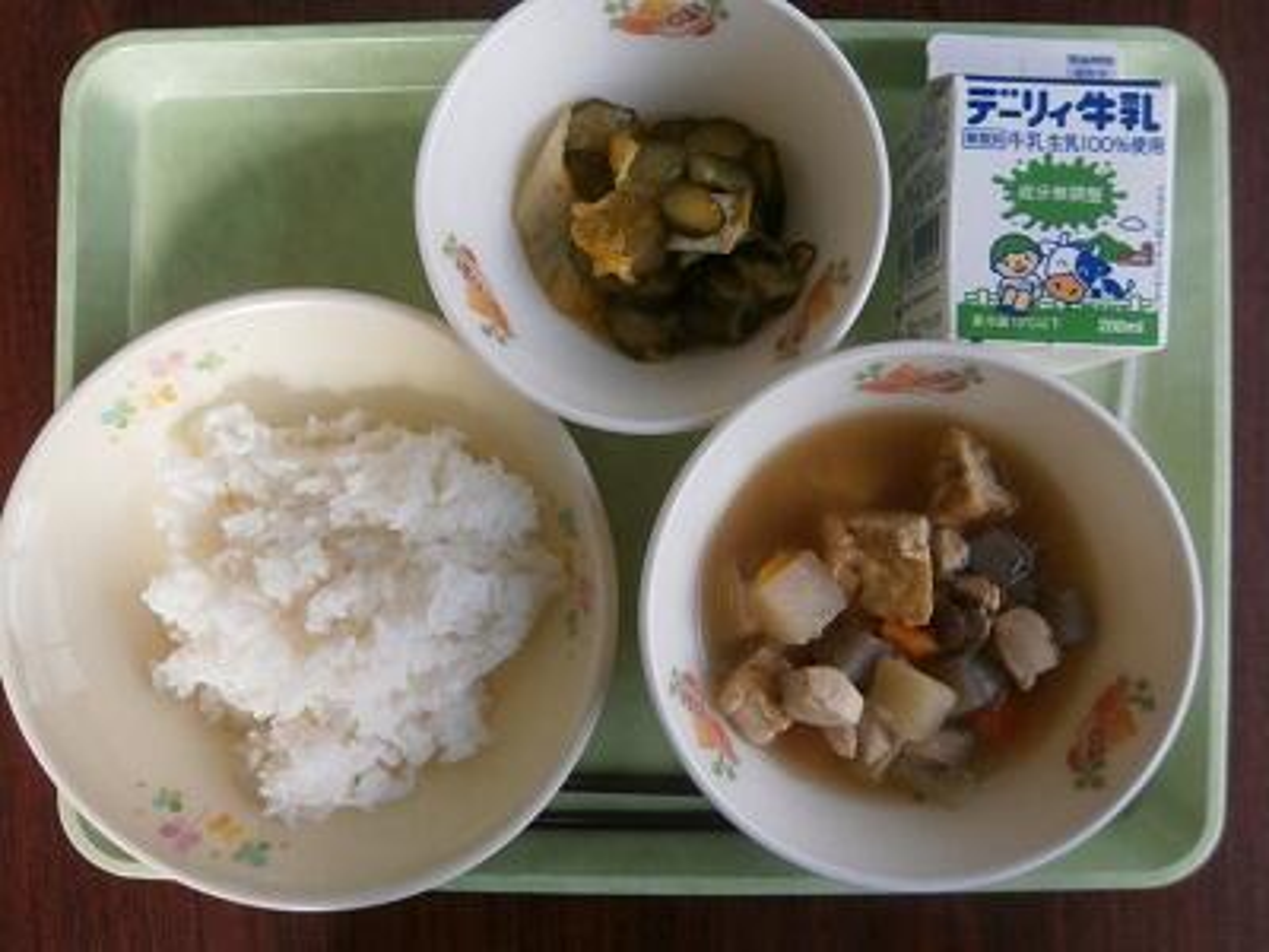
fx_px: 953
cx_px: 634
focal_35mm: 26
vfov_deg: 53.1
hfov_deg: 67.3
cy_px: 476
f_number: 2.8
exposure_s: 1/40
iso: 80
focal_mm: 4.7
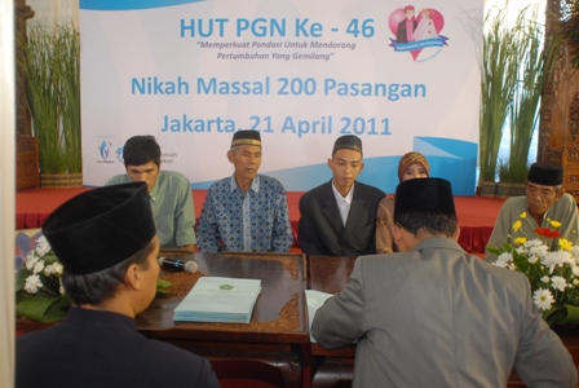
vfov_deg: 43.7
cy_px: 194
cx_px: 290
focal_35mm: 30
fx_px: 483
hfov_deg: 61.9
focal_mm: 20
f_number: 3.5
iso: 400
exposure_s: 1/40
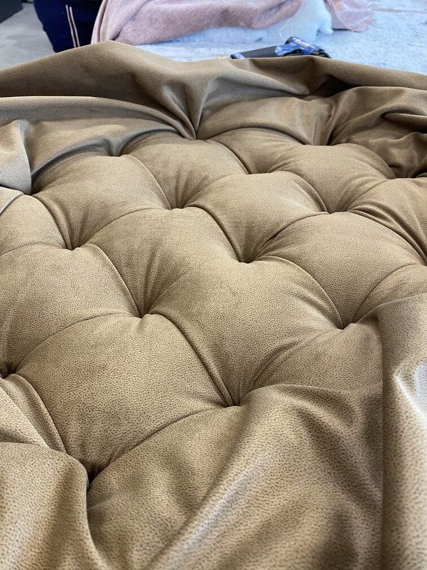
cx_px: 214
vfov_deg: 67.3
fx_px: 428
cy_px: 285
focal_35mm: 26
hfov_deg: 53.1
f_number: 1.8
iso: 64
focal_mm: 4.25
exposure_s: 1/50
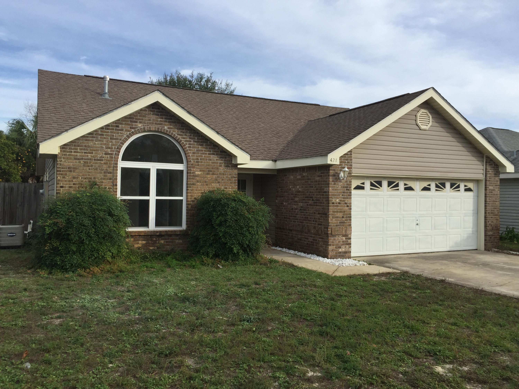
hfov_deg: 61.7
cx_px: 260
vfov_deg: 48.2
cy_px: 194
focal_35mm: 29
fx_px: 435
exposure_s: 1/1582
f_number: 2.2
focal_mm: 4.15
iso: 32
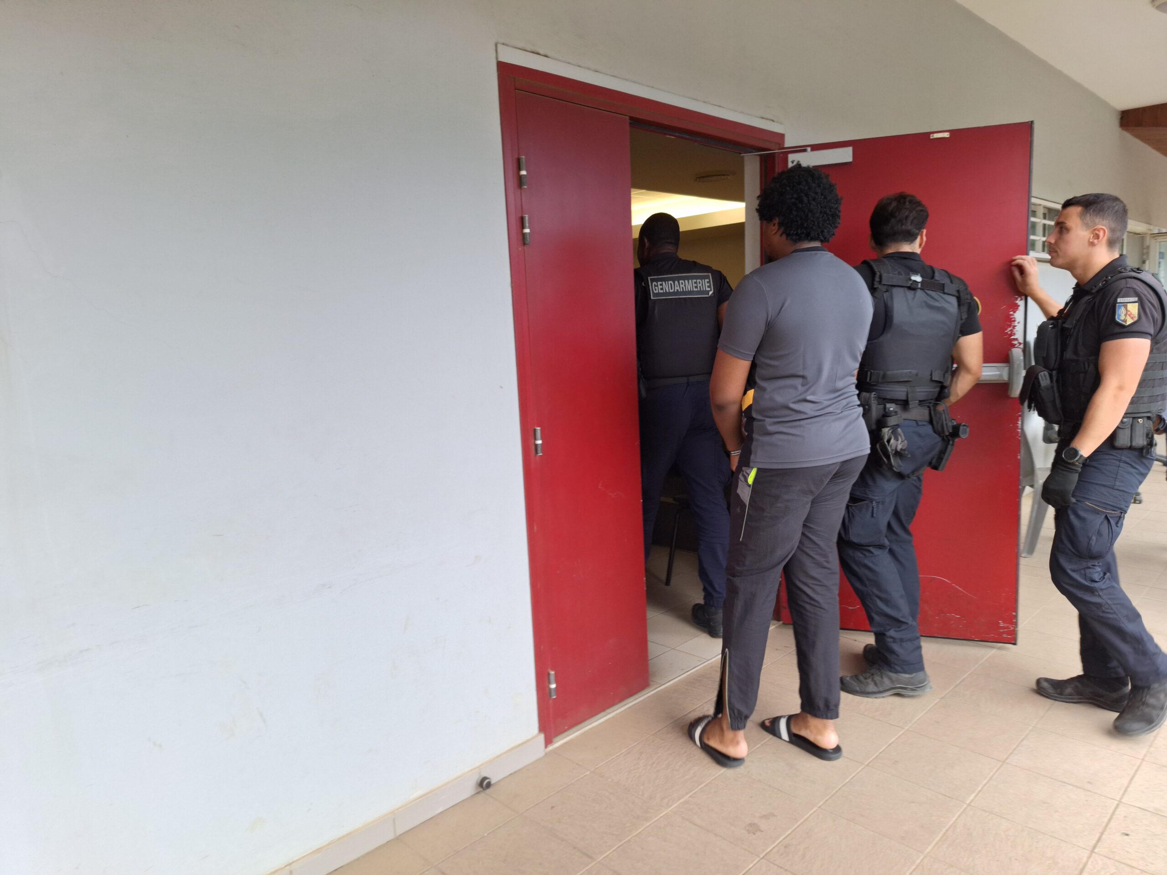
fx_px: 775
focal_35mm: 23
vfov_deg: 58.9
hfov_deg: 73.9
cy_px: 438
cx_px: 584
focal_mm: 5.54
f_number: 1.8
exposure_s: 1/100
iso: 40
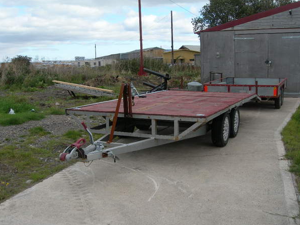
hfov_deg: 45.8
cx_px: 152
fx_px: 355
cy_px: 114
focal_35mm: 41
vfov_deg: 35.1
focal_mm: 7.8
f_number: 4.8
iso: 50
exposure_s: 1/234
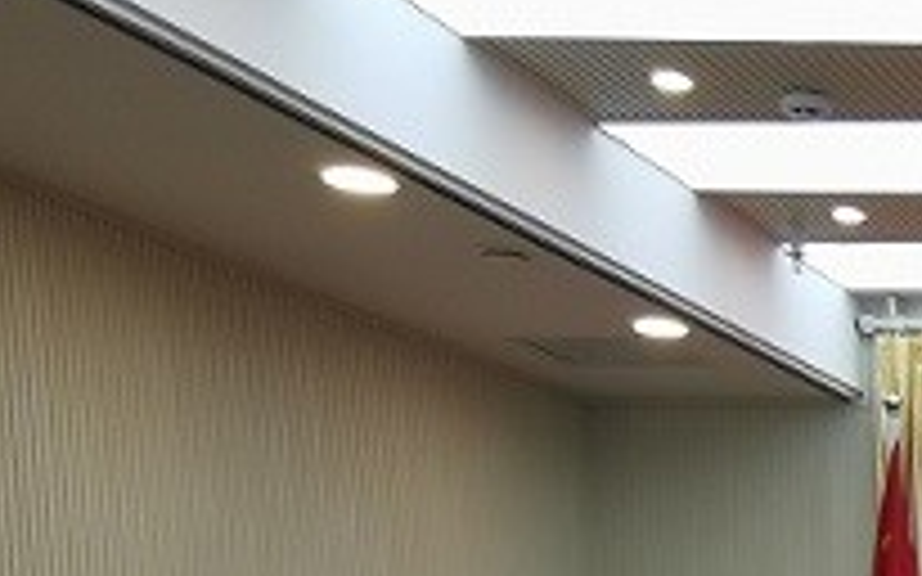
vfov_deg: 13.5
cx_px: 1655
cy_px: 999
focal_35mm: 88
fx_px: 2211
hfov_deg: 18.5
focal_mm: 2.26
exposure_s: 1/50
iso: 64
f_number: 2.2
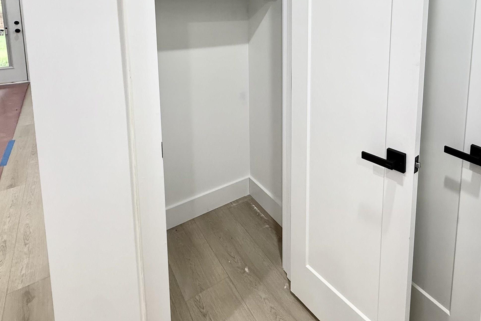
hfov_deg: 74.4
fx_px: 307
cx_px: 309
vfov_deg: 49.9
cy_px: 41
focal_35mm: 23
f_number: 2.2
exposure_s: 1/60
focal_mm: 2.22
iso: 160
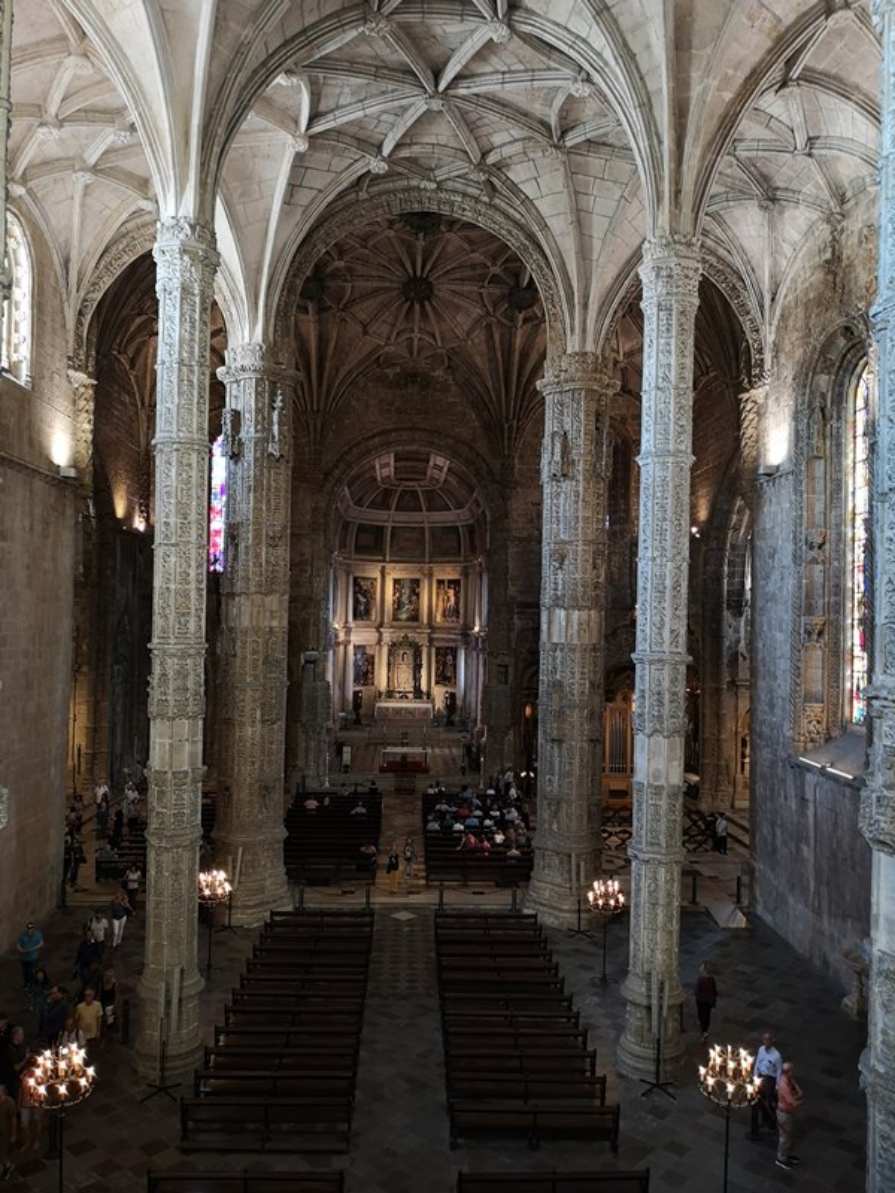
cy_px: 596
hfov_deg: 51.4
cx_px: 448
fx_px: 931
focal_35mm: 27
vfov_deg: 65.3
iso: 400
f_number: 1.8
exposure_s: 1/25
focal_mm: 3.95
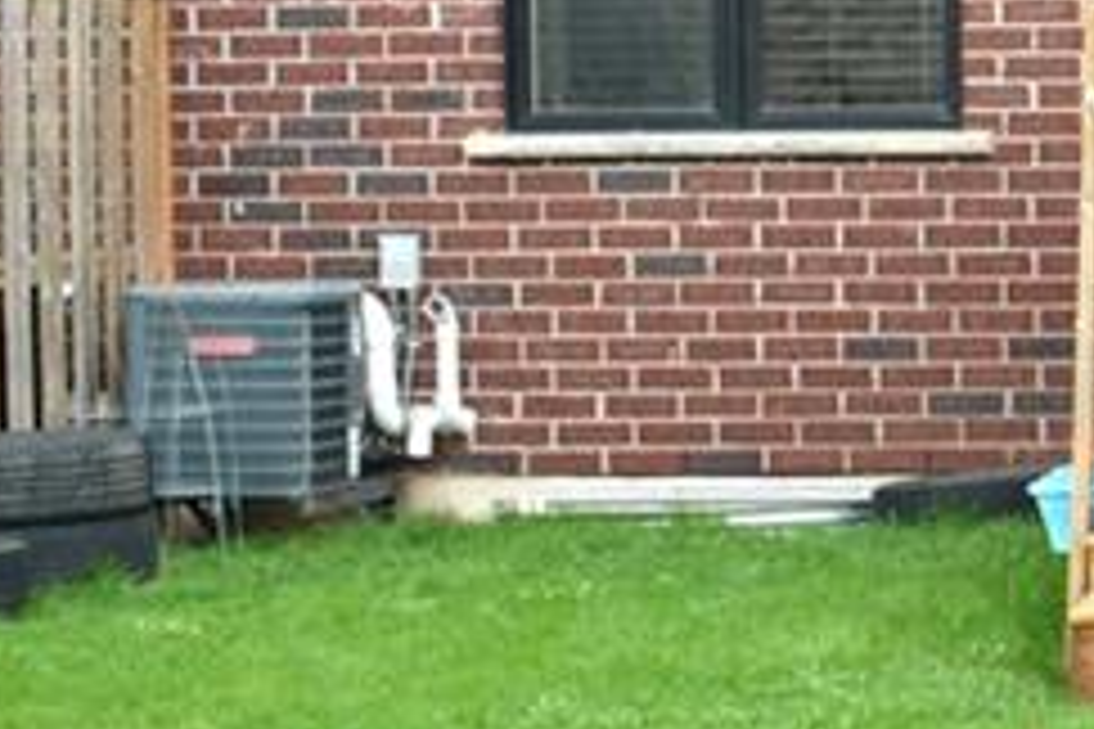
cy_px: 261
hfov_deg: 16.1
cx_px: 1729
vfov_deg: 12.0
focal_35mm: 114
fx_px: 3464
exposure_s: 1/125
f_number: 5.6
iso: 320
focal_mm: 18
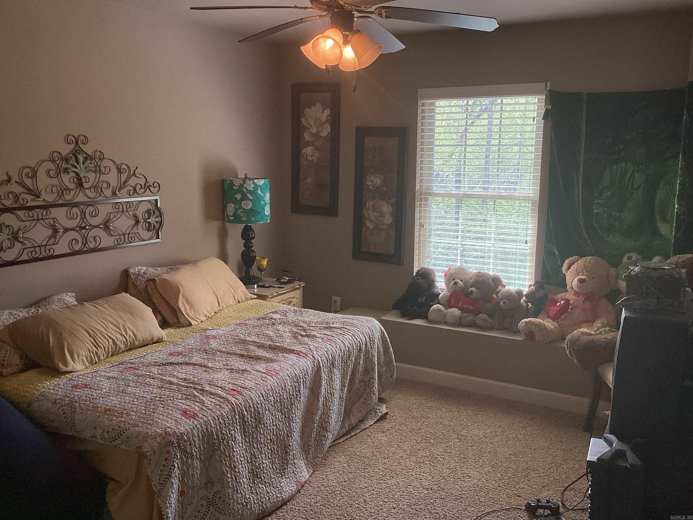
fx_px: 621
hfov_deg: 58.4
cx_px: 346
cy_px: 260
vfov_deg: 45.4
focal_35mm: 31
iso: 50
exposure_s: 1/120
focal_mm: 3.3
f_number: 2.4
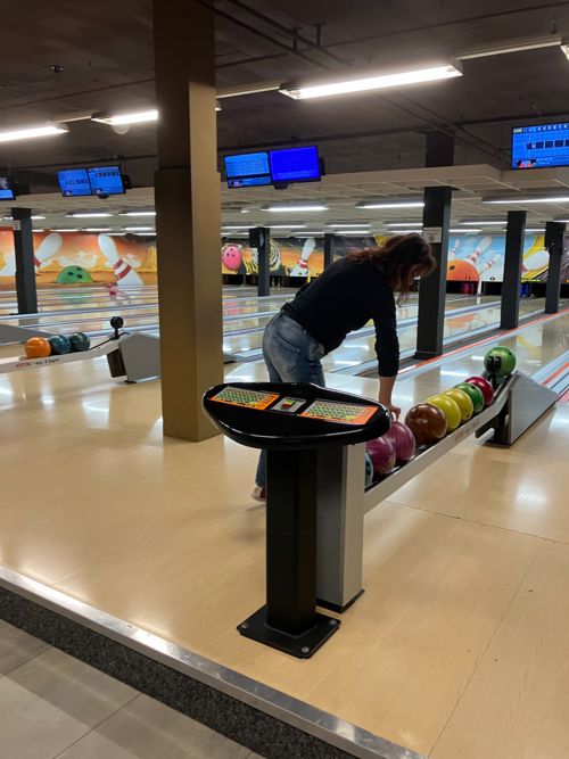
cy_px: 380
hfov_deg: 49.7
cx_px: 284
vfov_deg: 63.5
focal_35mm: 28
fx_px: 614
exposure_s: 1/50
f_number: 1.8
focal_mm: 3.99
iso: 160
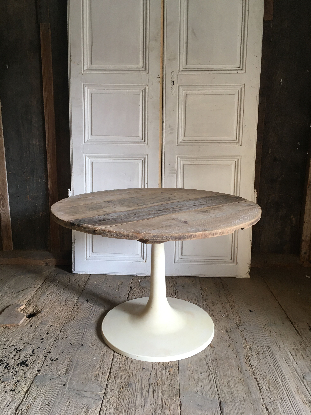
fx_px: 347
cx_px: 156
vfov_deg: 61.7
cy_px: 208
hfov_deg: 48.2
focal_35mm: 29
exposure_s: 1/33
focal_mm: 4.15
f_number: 2.2
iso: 80
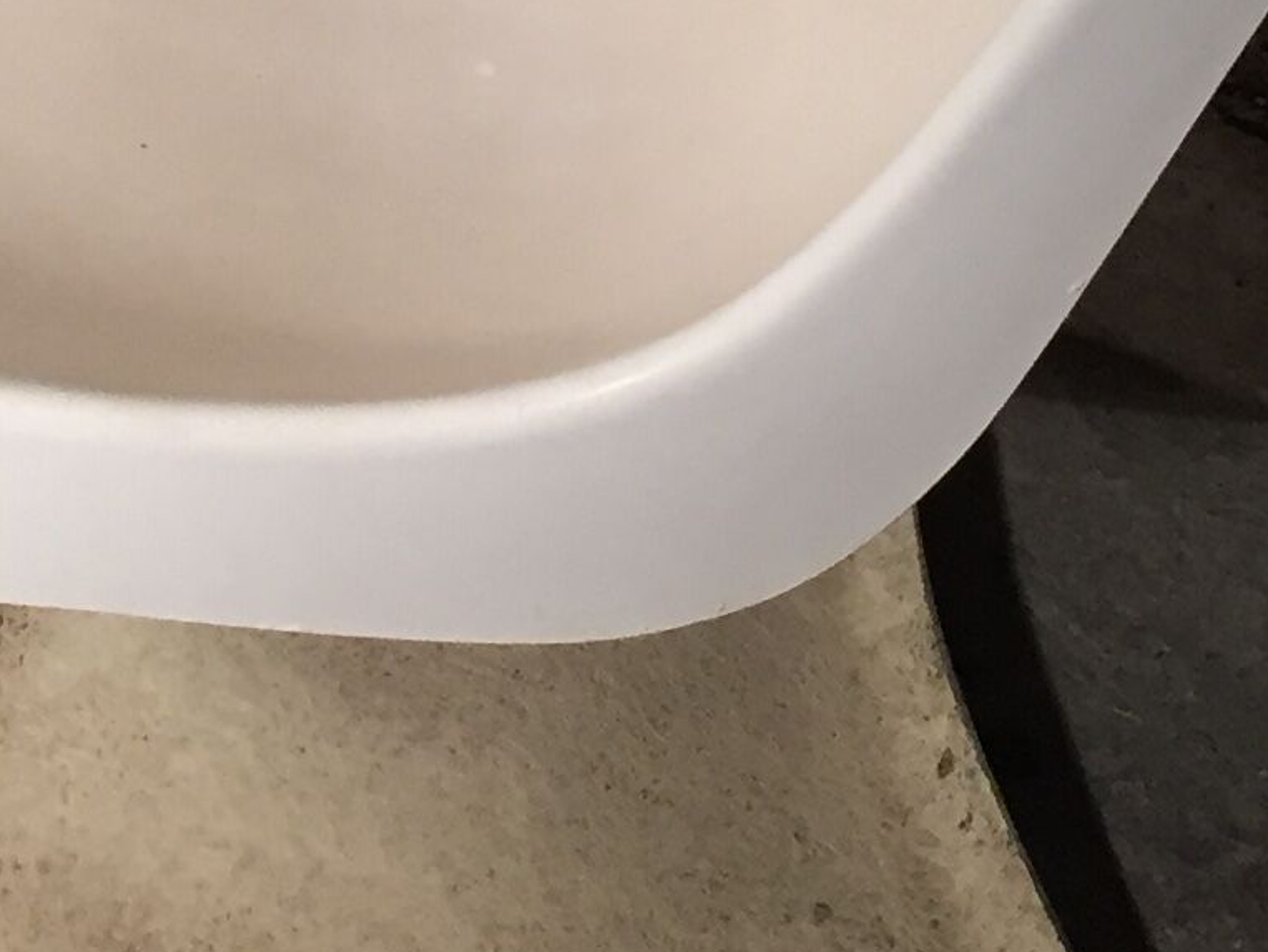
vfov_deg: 11.5
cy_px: -462
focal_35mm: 124
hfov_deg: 15.7
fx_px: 4544
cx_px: 196
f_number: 2.2
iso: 100
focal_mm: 4.15
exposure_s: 1/33
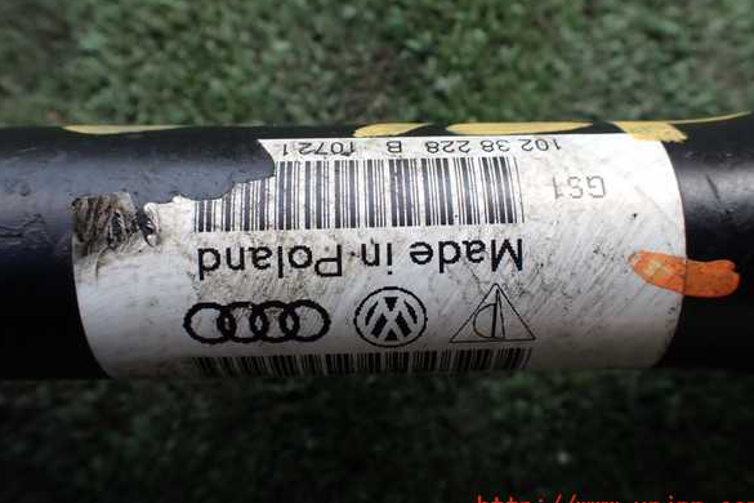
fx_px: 670
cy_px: 235
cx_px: 382
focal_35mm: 32
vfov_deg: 41.1
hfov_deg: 58.7
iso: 100
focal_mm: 5.4
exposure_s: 1/160
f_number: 3.2
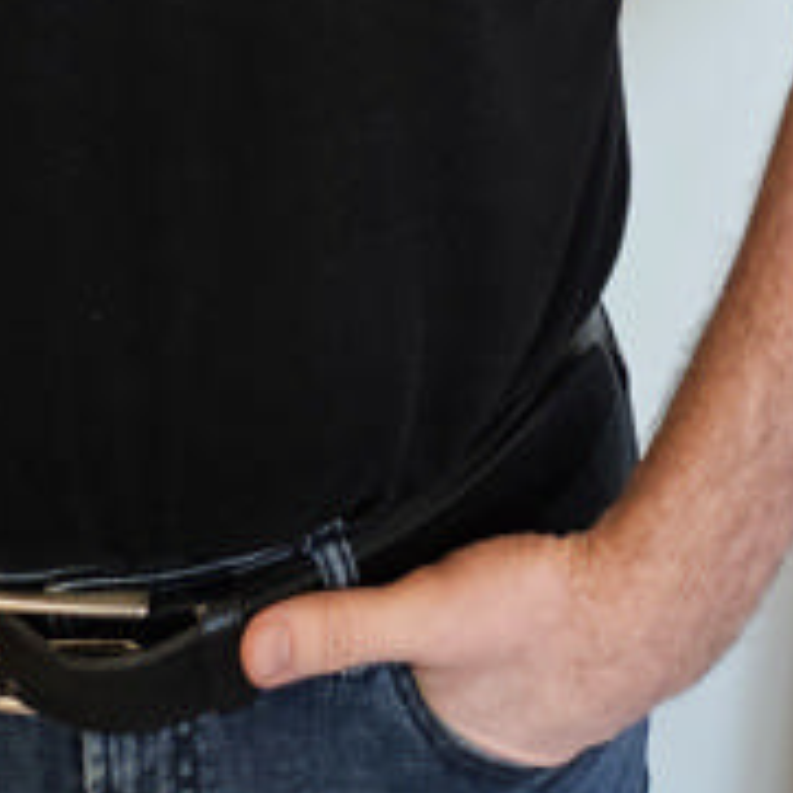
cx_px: 131
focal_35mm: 90
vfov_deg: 14.8
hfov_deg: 19.1
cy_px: -907
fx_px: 2333
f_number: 1.8
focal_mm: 5.4
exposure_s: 1/180
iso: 200
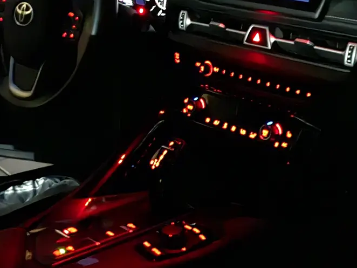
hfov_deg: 36.2
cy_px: 205
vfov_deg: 28.6
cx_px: 311
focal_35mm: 50
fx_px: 516
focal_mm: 5.54
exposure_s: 1/2
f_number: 1.8
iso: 1250
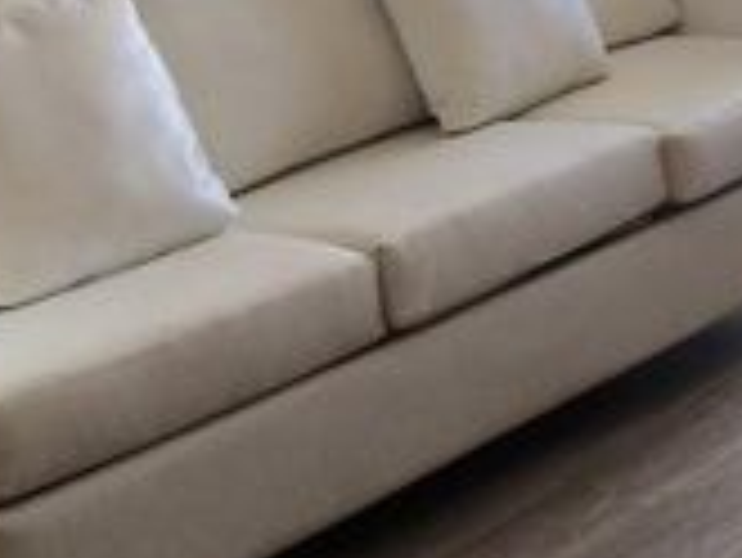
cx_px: 841
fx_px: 1888
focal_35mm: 88
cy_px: -38
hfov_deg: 21.0
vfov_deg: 16.4
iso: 25
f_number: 2.2
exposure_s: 1/141
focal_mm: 4.15
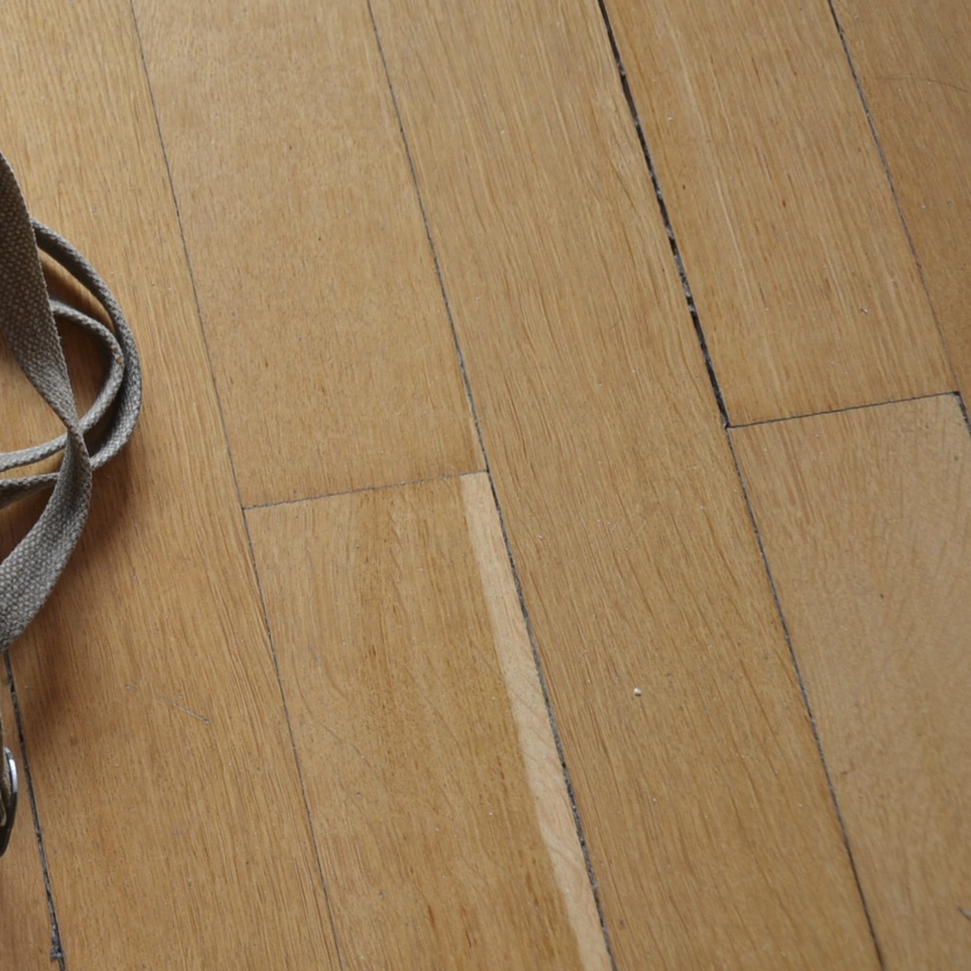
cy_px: 261
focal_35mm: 68
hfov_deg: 23.8
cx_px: -87
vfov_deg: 25.1
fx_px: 2158
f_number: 3.8
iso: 400
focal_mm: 24
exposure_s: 1/60
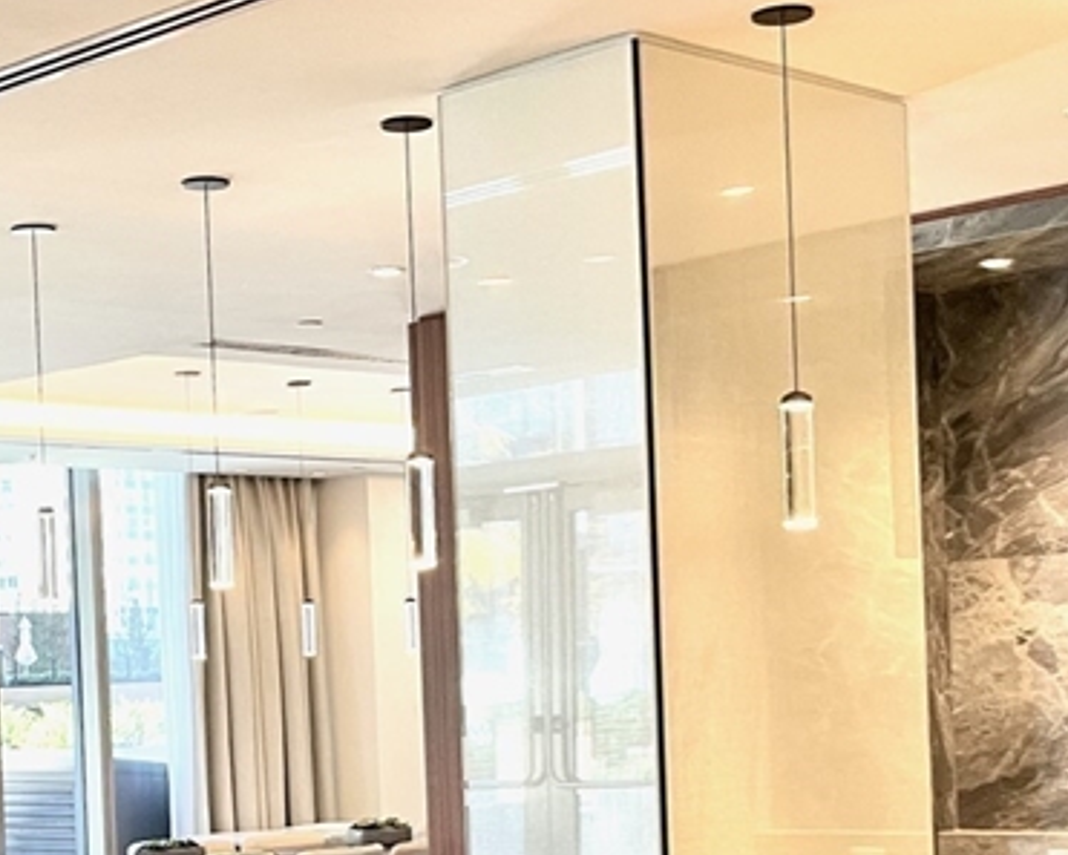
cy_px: 1039
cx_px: 331
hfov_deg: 26.9
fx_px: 2213
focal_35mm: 70
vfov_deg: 20.4
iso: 100
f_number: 1.6
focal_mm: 4.2
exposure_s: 1/60
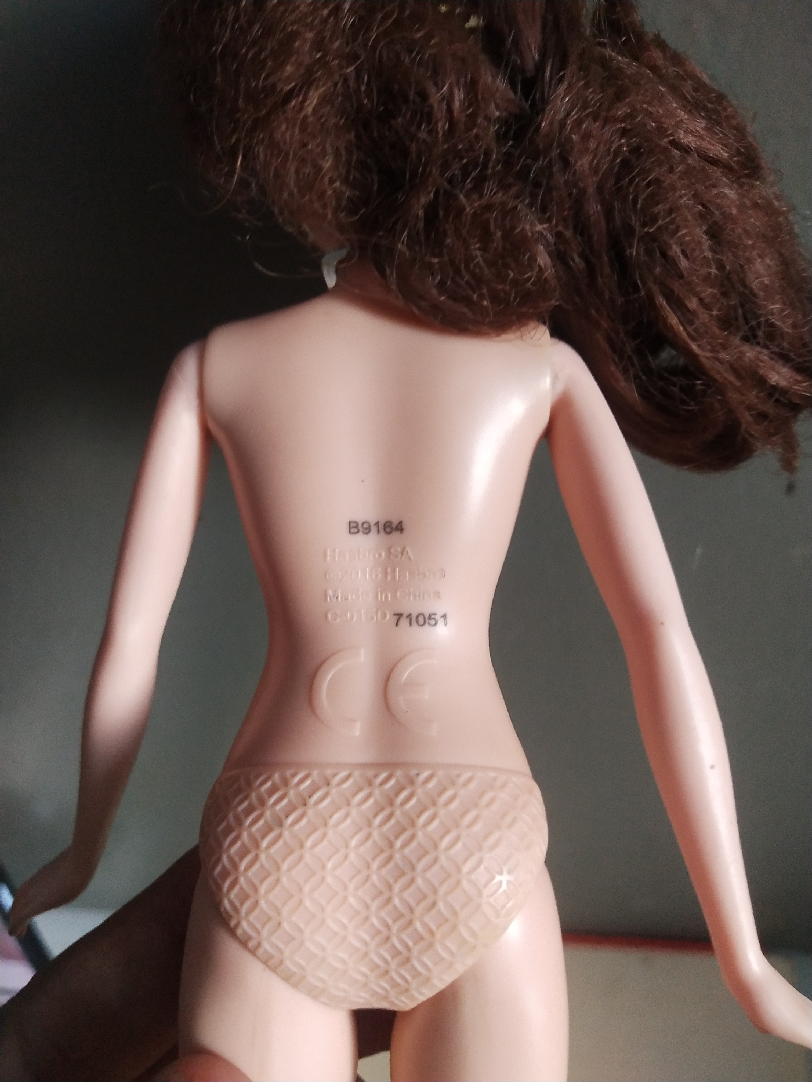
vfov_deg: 60.0
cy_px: 541
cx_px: 406
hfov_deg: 46.8
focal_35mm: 30
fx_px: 938
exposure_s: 1/50
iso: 329
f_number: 1.8
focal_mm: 3.95
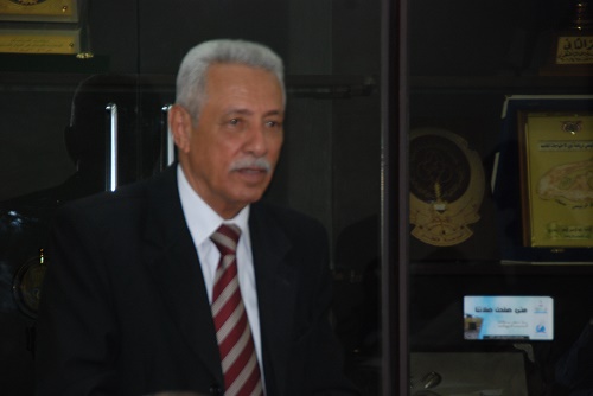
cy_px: 198
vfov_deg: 6.8
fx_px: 3337
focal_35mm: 202
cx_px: 296
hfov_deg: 10.2
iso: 400
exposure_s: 1/60
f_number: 5.6
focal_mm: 135
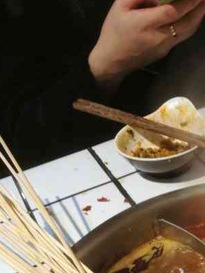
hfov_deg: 22.1
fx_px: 497
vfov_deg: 28.6
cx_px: 219
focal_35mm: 63
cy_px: 282
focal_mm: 4.5
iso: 80
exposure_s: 1/50
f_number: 2.2
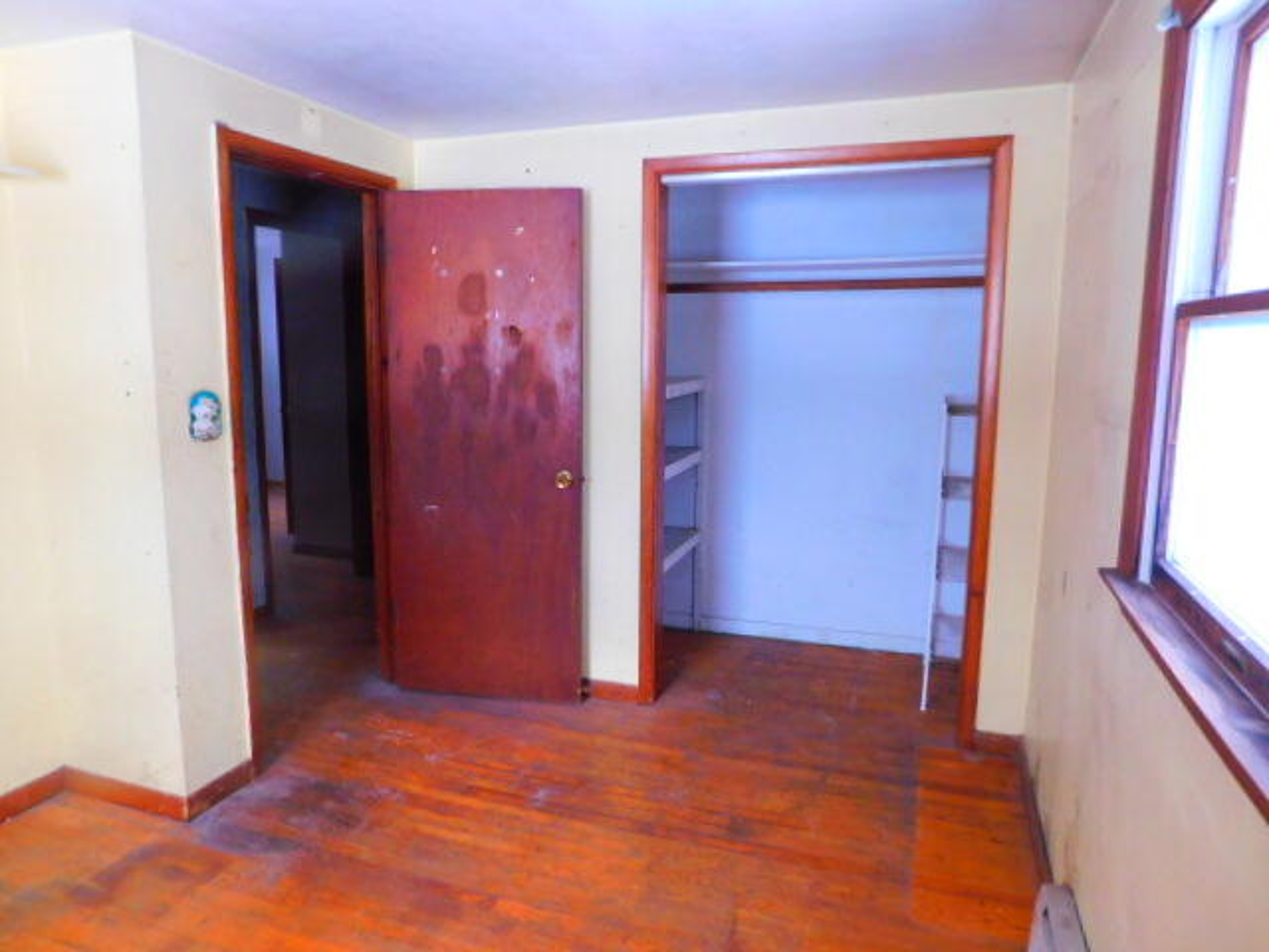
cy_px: 476
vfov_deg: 58.9
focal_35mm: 23
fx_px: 843
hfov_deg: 73.9
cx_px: 634
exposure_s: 1/30
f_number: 3
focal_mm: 4
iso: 280
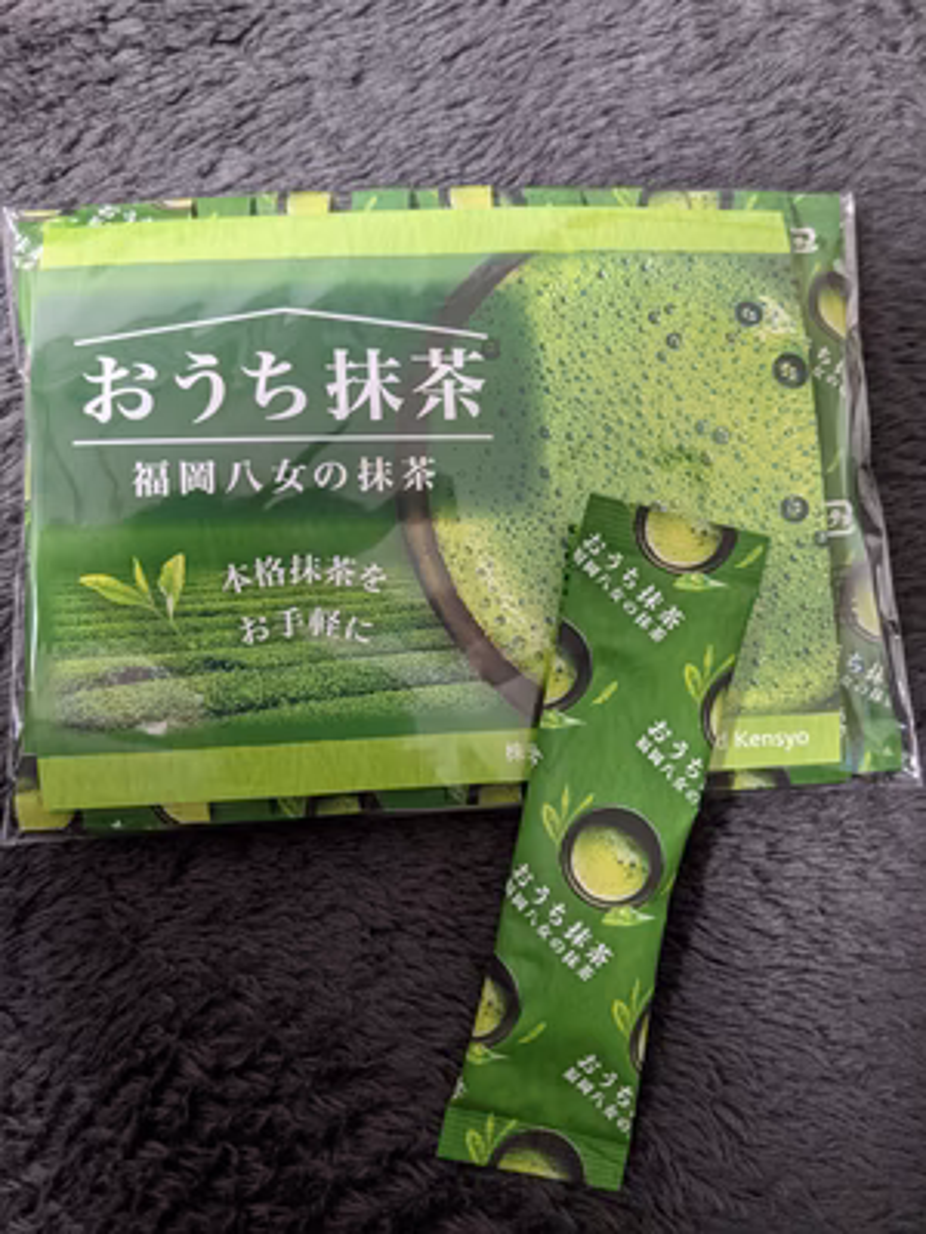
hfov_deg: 51.4
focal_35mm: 27
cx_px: 463
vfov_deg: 65.3
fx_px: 963
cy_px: 617
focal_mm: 4.44
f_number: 1.8
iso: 473
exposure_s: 1/30
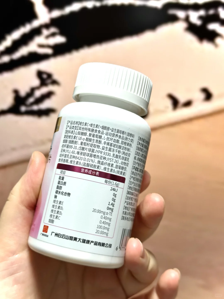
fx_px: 414
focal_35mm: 48
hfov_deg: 30.3
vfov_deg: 39.7
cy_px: 150
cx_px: 112
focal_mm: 6.86
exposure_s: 1/60
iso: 125
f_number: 1.78
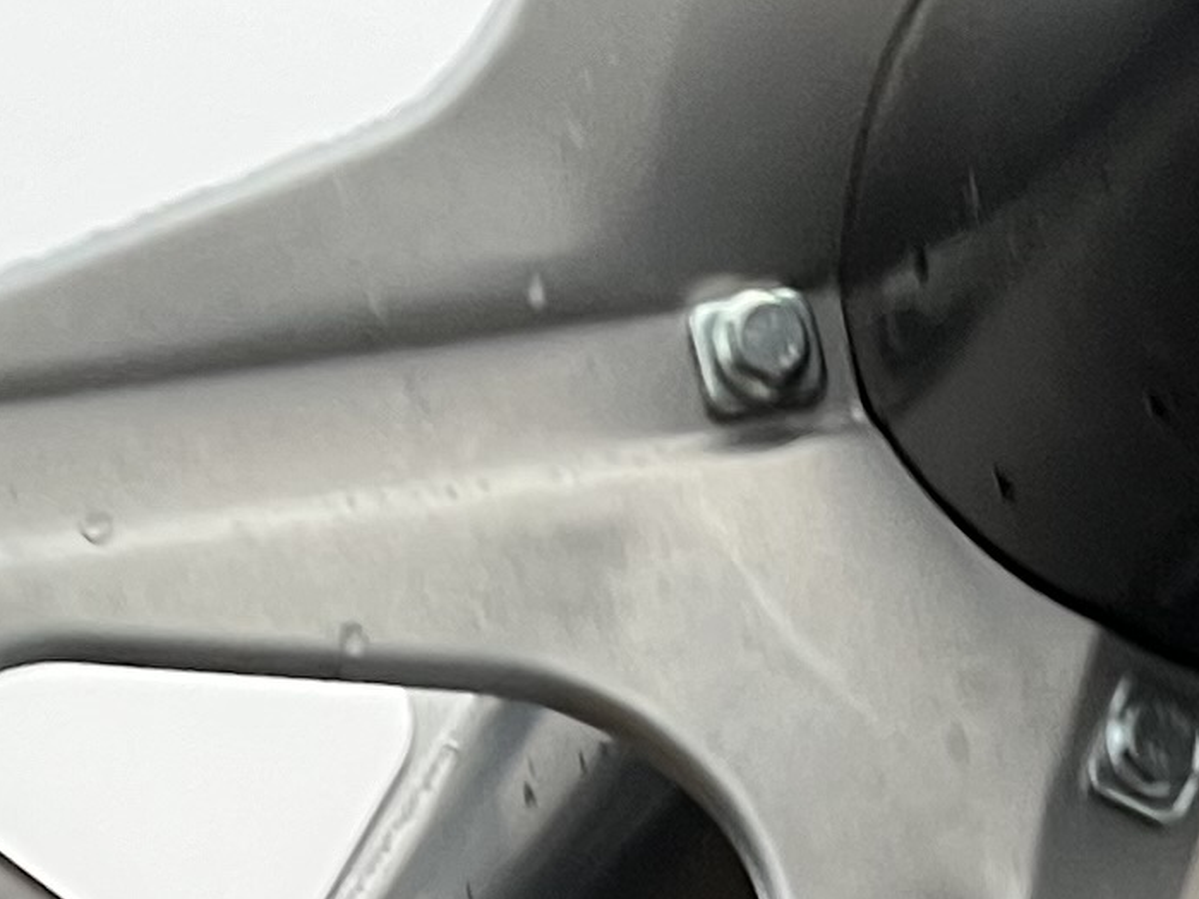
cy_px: 2386
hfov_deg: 13.2
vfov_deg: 8.7
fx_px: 5195
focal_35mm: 150
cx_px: 621
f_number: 1.6
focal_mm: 5.1
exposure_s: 1/60
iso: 160
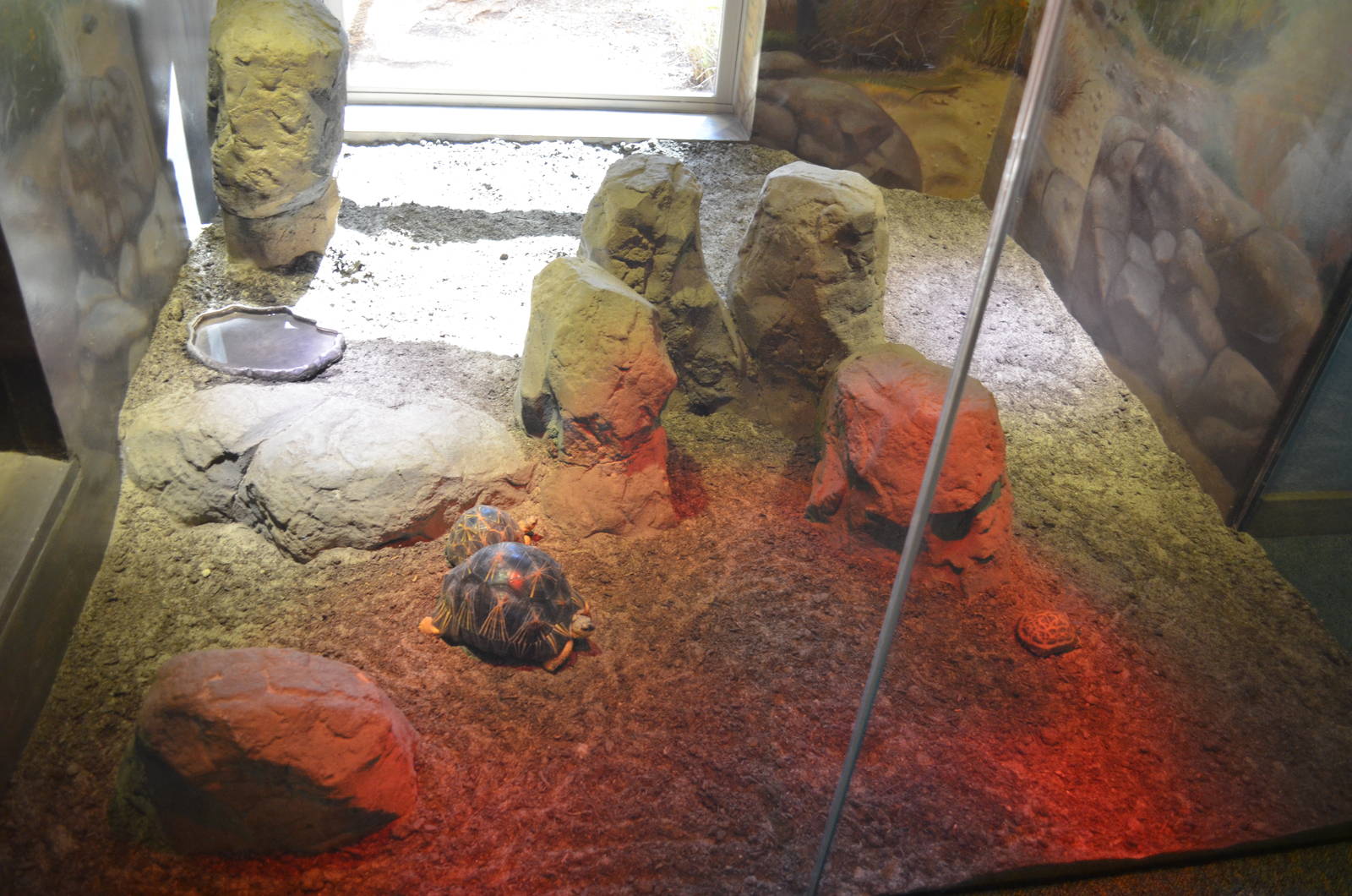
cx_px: 676
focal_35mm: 27
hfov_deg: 67.5
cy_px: 448
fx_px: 1012
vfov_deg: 47.7
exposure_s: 1/60
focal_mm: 18
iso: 800
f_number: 4
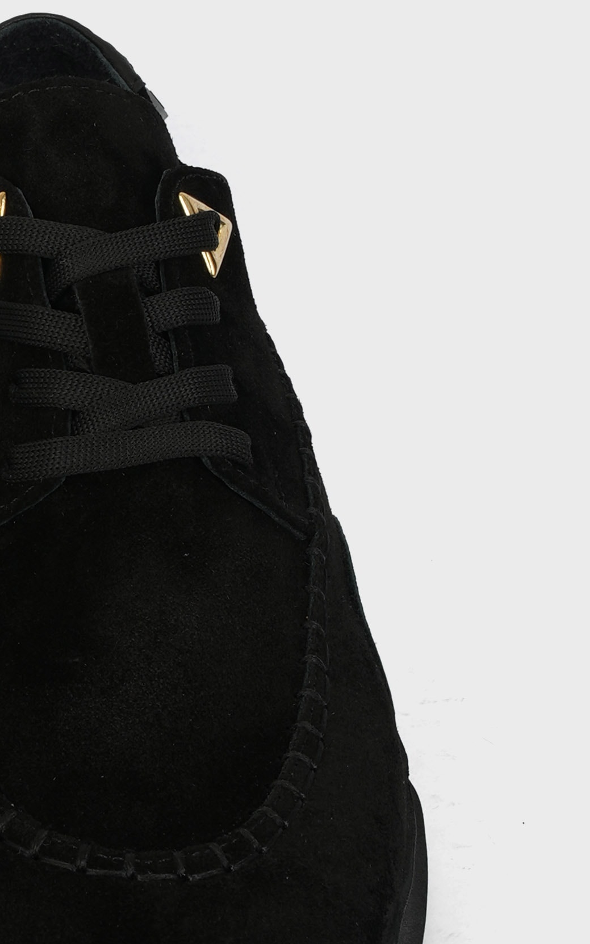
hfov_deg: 7.1
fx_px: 4684
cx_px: -160
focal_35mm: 182
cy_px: 633
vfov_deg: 11.5
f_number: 22
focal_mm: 70
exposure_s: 1/100
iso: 80
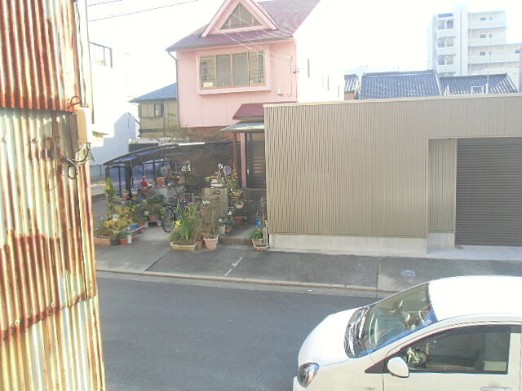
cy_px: 196
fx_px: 452
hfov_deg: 60.0
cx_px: 261
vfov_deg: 46.8
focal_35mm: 30
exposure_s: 1/125
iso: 64
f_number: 3.5
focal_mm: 5.36
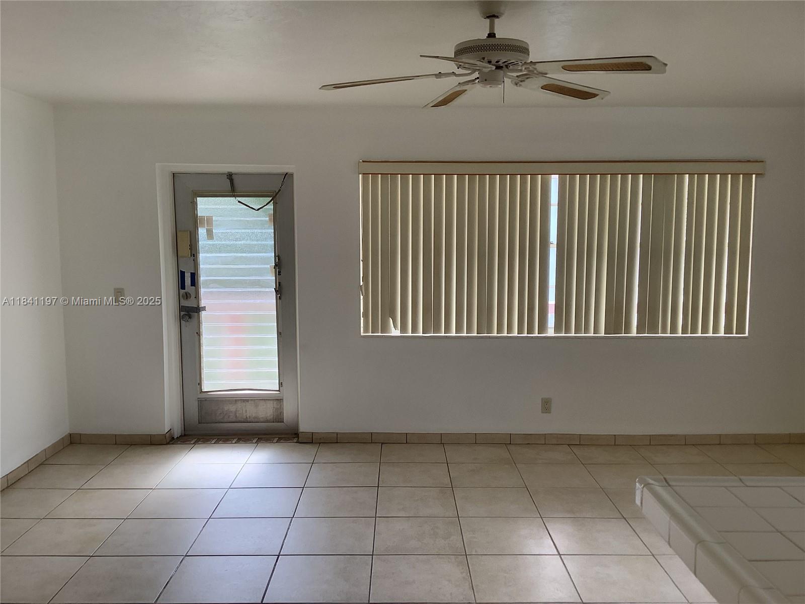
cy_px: 302
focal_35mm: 31
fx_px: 721
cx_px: 402
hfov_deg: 58.4
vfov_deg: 45.4
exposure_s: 1/120
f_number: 2.4
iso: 64
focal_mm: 3.3
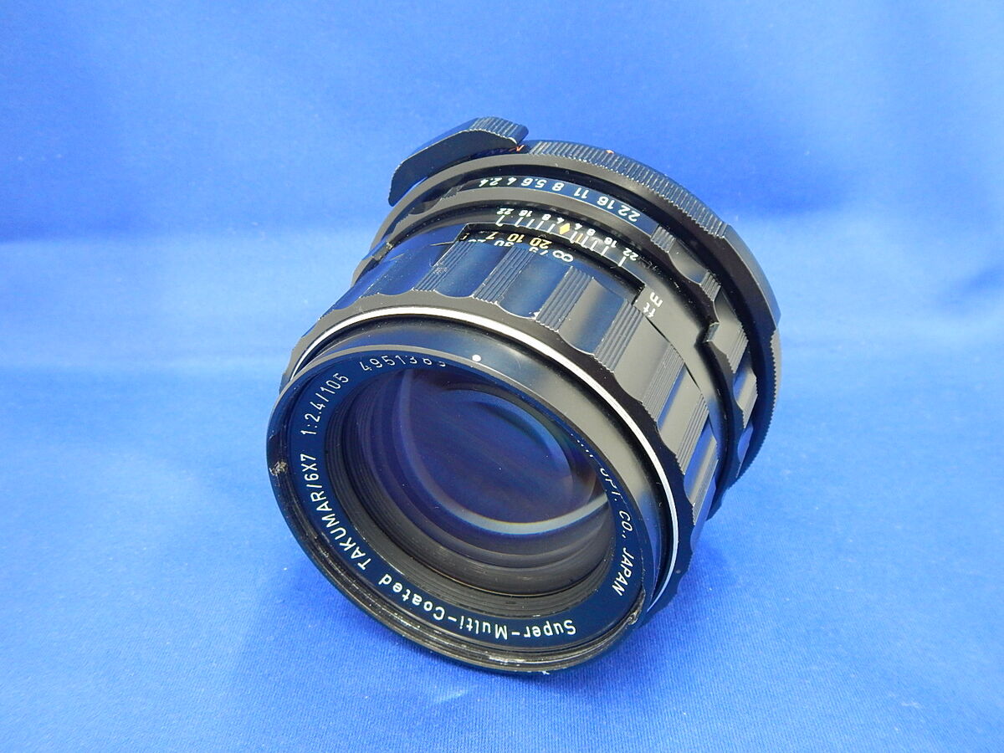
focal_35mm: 33
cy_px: 376
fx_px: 957
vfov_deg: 42.9
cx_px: 502
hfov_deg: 55.4
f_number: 3.9
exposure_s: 1/15
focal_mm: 5.9
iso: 400
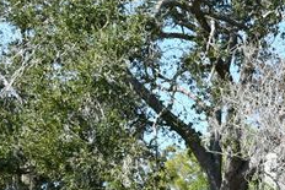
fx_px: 1093
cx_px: 318
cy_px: 248
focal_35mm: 138
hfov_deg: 14.5
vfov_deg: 9.8
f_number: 8
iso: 180
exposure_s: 1/250
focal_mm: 25
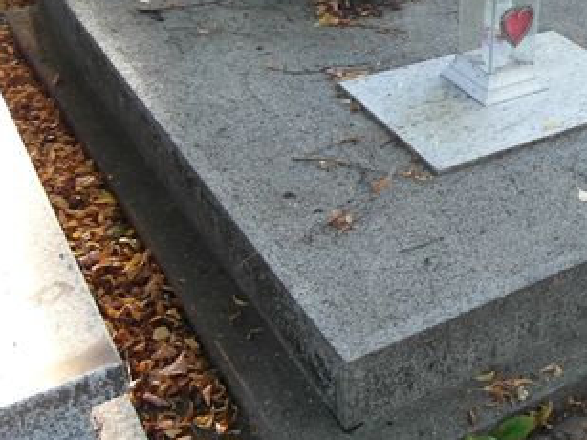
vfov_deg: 29.0
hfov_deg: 36.4
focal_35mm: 50
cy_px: 172
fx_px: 848
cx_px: 503
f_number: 2.5
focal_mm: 5.2
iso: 100
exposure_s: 1/45
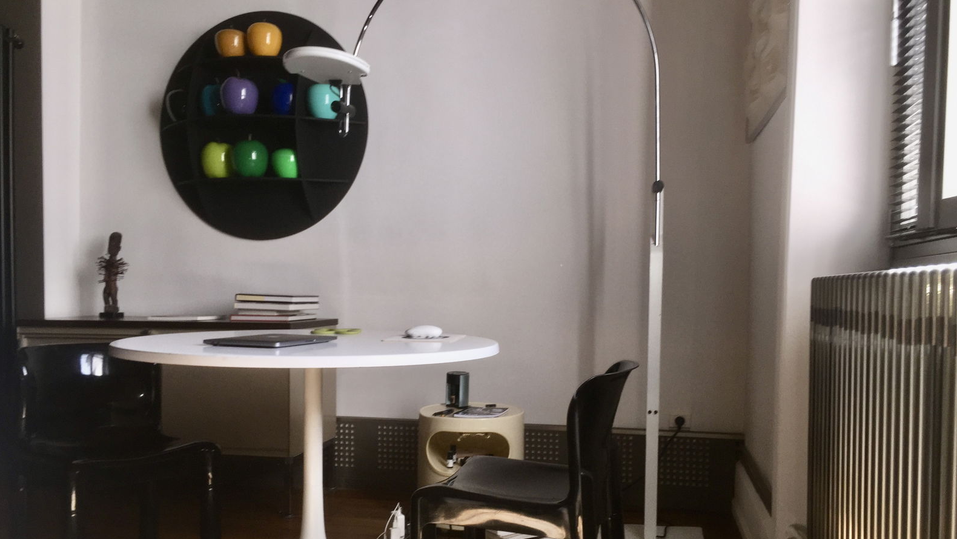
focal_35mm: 32
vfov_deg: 36.5
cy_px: 335
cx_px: 473
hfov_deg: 61.0
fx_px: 812
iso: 32
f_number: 2.2
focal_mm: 4.15
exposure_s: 1/78
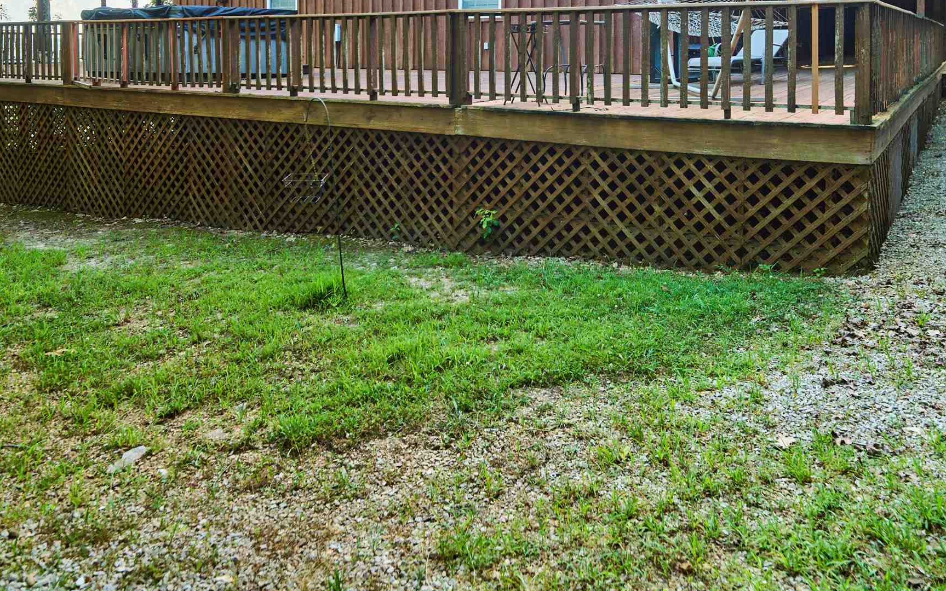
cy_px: 55
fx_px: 748
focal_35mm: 29
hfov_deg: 64.6
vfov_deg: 39.9
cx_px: 493
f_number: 2.8
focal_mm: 16
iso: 320
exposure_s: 1/30
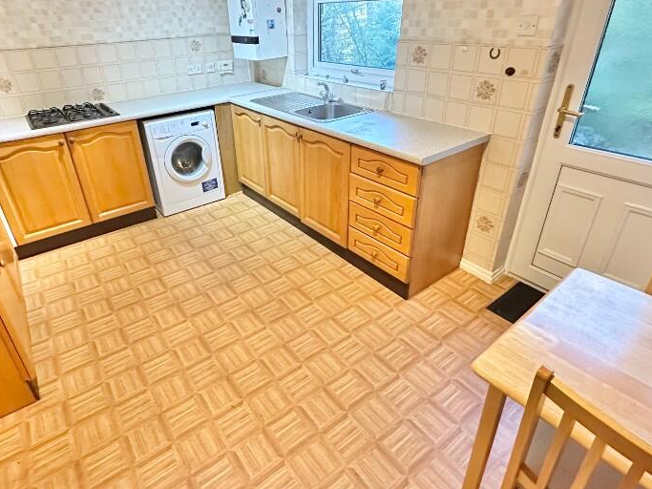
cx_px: 295
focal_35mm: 21
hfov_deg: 78.8
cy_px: 215
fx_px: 395
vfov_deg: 63.2
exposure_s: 1/50
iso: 1000
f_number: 2.2
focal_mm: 2.22
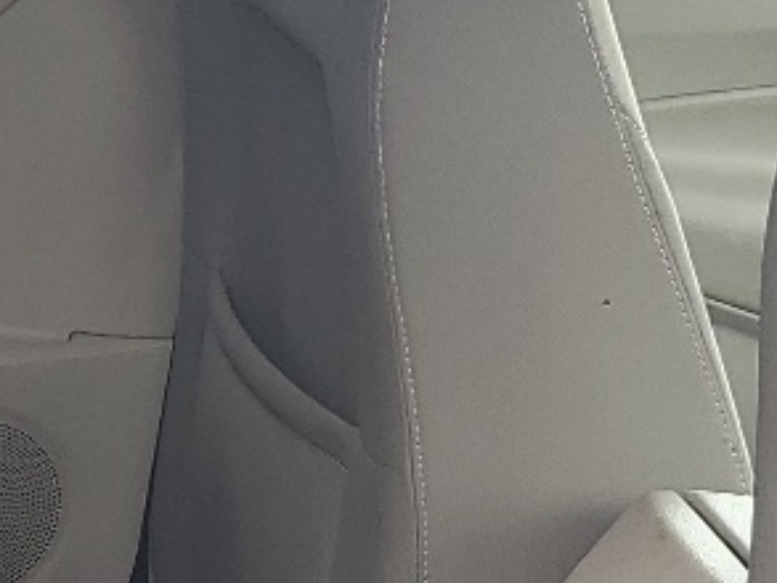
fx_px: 3189
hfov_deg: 13.5
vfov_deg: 10.4
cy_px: 533
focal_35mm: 142
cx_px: -183
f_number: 1.5
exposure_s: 1/135
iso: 50
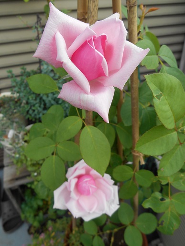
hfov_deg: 53.1
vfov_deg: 67.3
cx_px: 92
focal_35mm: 26
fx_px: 185
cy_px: 123
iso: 80
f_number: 3.4
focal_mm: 4.7
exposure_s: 1/80
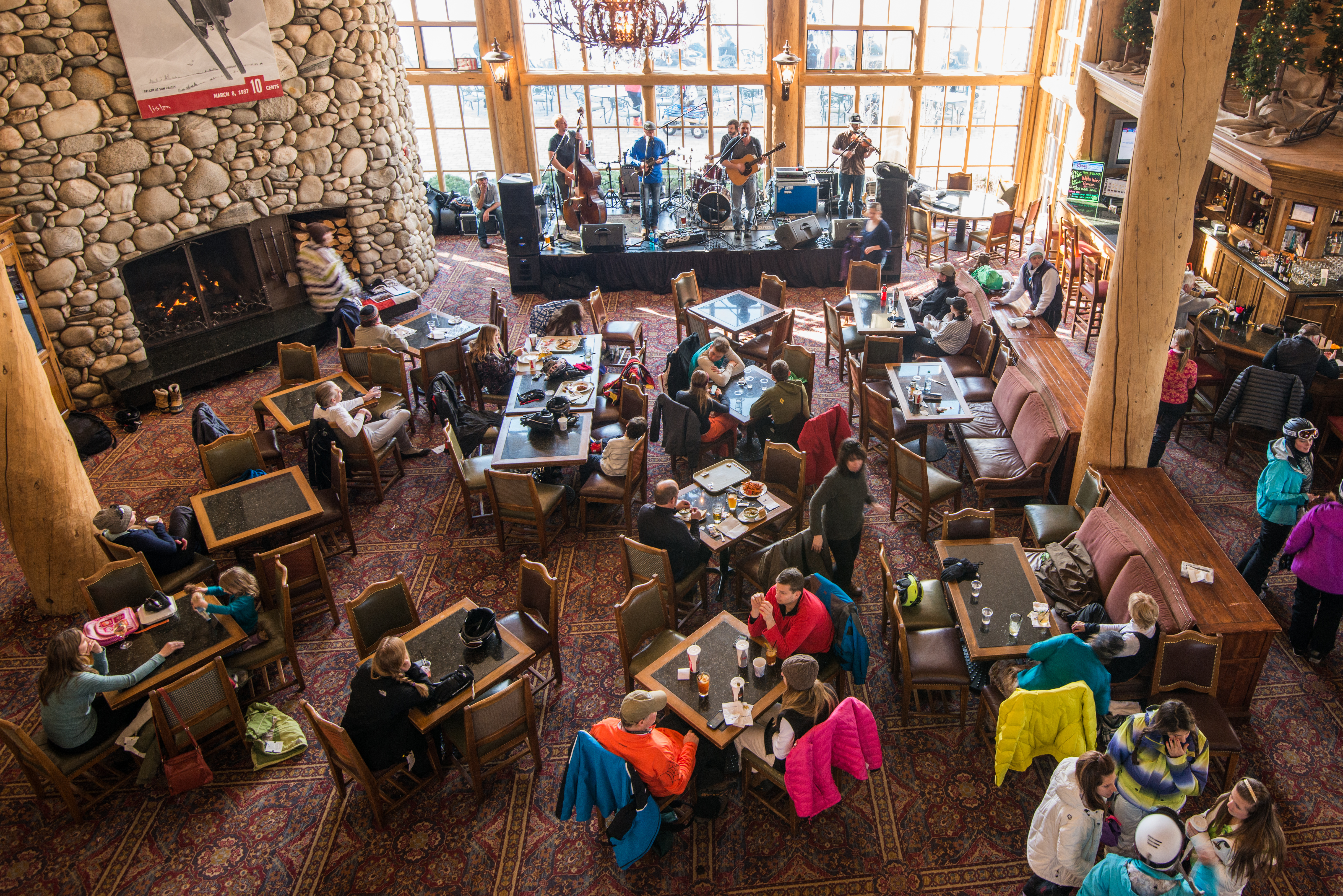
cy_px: 337
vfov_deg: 50.8
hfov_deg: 70.7
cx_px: 815
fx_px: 933
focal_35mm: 25
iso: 400
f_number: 5.6
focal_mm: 20
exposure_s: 1/15
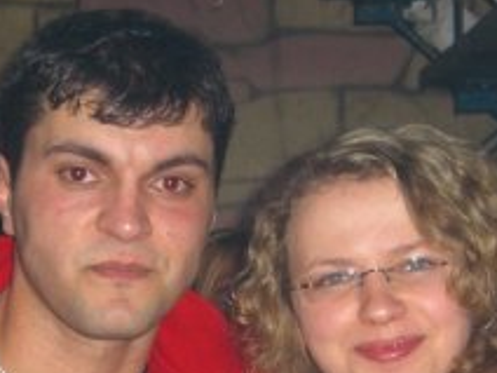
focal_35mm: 130
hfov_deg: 15.1
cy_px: 462
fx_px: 1866
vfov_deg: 11.2
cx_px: 157
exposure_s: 1/60
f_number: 3.1
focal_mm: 9.5
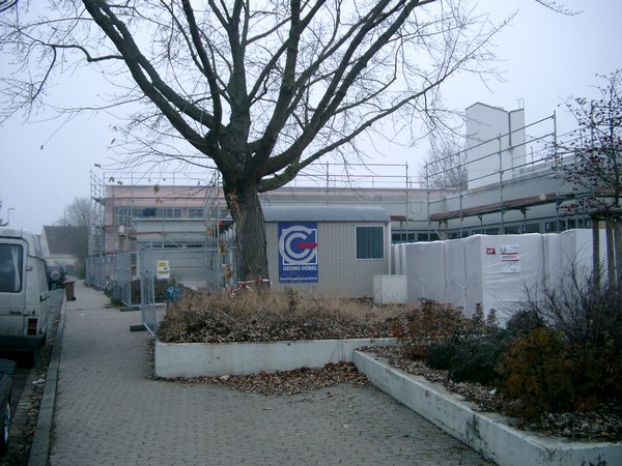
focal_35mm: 37
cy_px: 233
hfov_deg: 50.1
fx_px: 665
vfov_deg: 38.7
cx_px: 311
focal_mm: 7.6
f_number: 2.6
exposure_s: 1/250
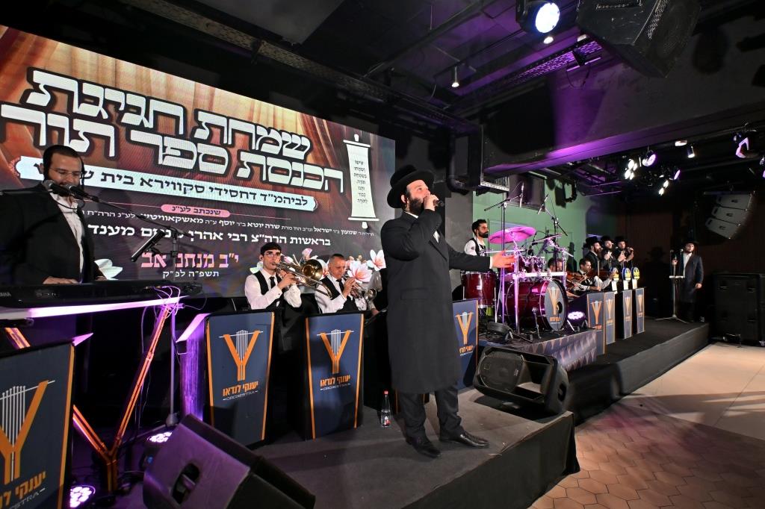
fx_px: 382
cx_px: 382
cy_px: 254
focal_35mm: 18
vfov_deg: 67.3
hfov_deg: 90.0
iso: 320
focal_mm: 12
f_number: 3.5
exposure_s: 1/160
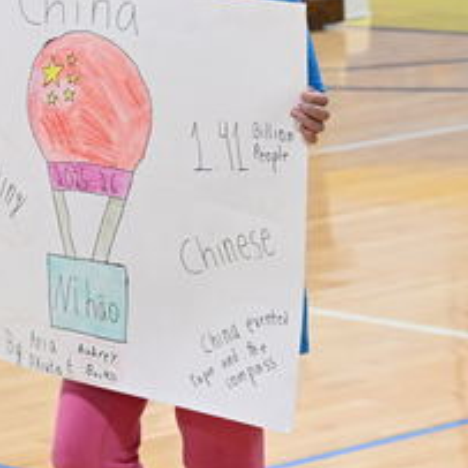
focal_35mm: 221
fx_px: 3380
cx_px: 65
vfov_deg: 7.9
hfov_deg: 7.9
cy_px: 146
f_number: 6
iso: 5600
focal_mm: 66
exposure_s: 1/250
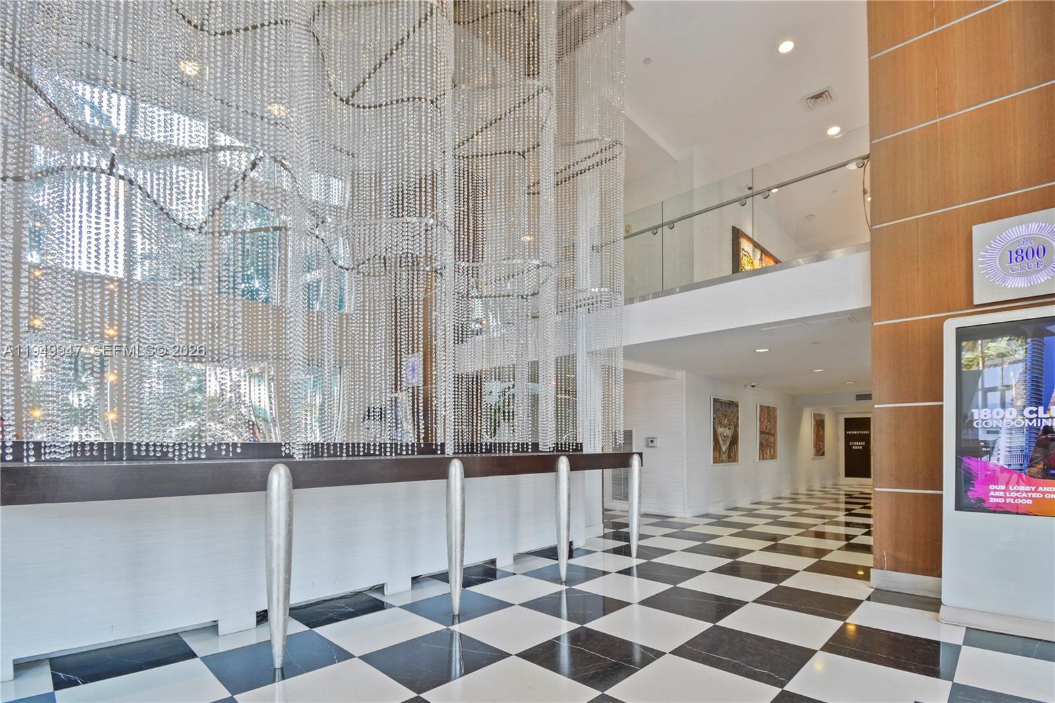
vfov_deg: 77.3
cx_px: 528
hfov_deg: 100.4
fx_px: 439
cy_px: 352
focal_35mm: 15
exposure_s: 1/3
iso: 250
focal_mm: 10
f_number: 5.6
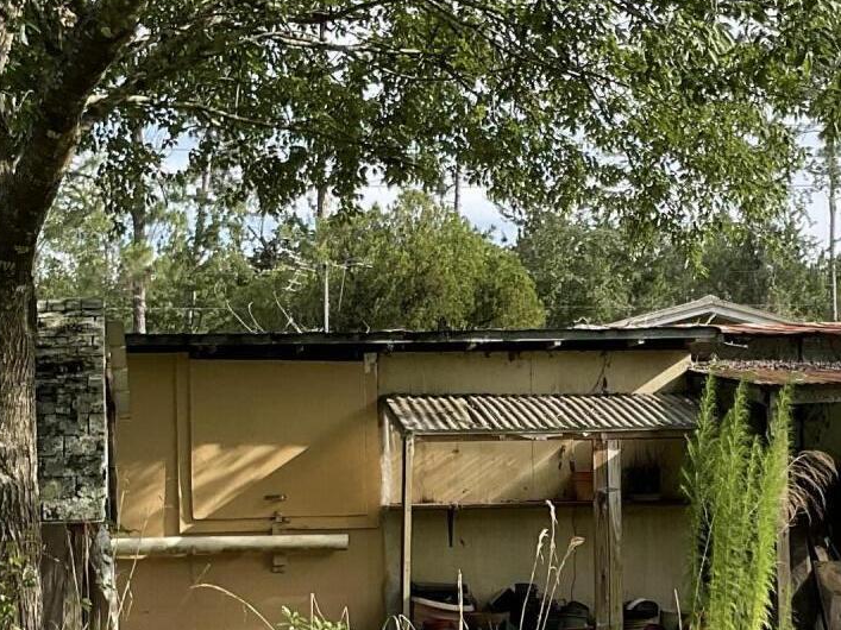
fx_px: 1992
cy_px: 458
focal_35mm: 82
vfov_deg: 17.9
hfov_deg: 23.8
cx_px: 548
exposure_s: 1/606
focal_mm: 3
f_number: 1.8
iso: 16
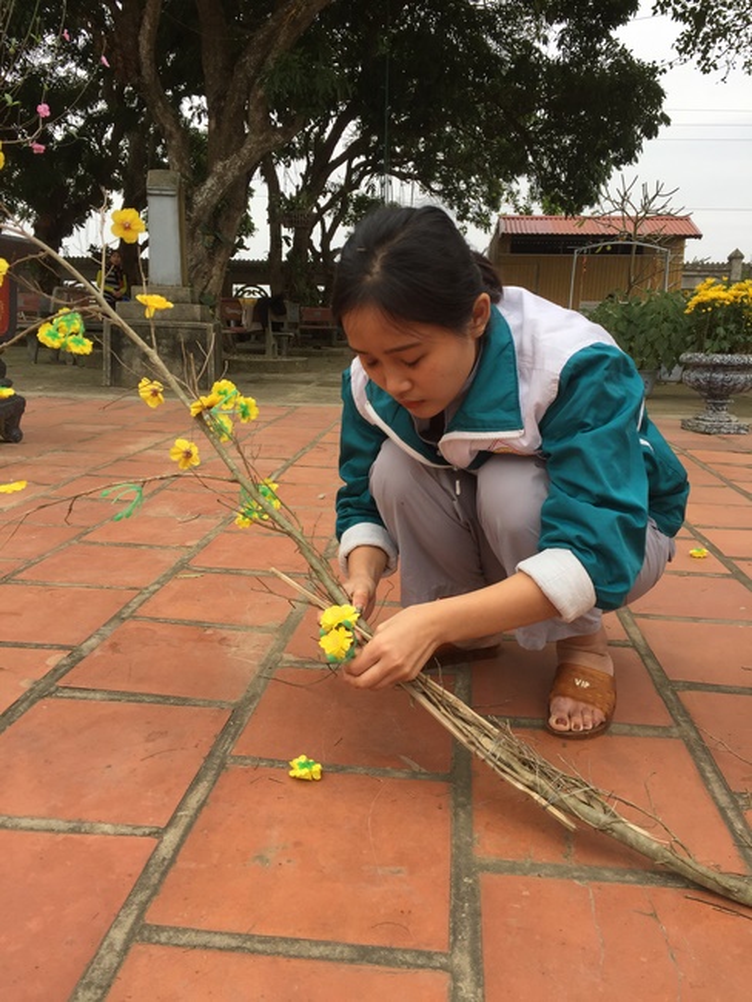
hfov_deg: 48.3
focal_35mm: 29
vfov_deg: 61.6
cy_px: 501
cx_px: 376
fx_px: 839
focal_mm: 4.15
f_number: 2.2
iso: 32
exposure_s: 1/395
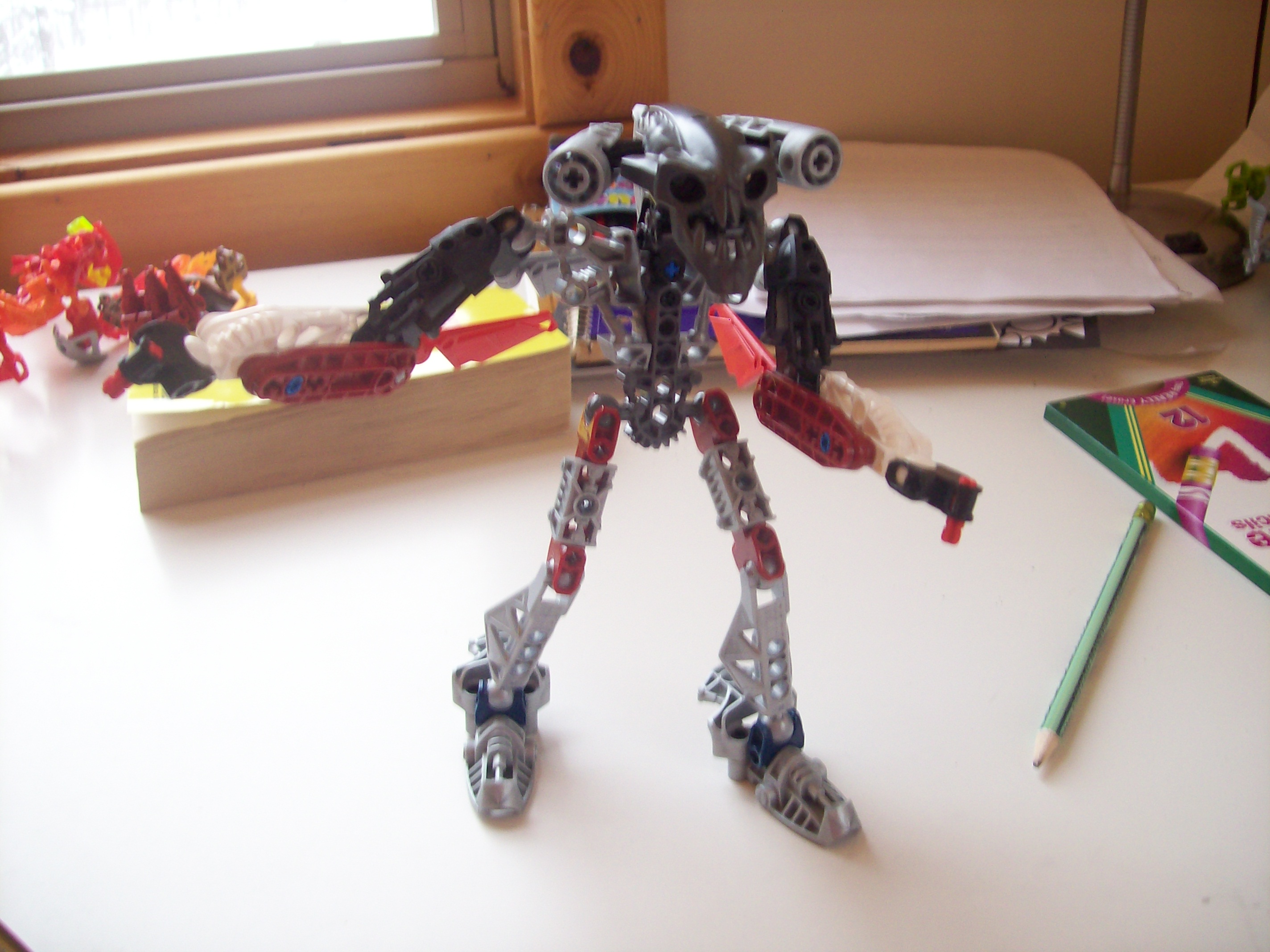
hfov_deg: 51.4
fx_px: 1320
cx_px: 635
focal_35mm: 36
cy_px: 476
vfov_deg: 39.6
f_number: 2.7
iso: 80
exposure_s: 1/66.1
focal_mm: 6
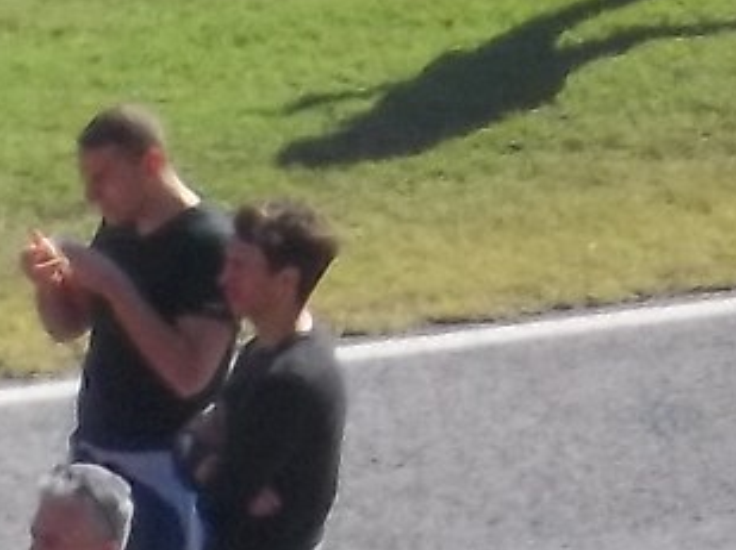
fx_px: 20982
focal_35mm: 988
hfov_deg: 2.0
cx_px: -1003
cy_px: 1444
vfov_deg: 1.5
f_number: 5.68
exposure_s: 1/200
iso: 64
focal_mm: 22.8
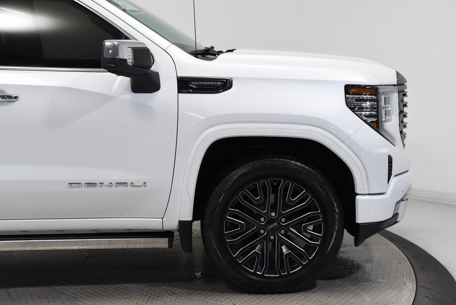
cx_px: 228
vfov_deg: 21.9
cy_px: 152
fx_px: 786
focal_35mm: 62
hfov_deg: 32.4
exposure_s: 1/100
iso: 1600
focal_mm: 62
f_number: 4.5
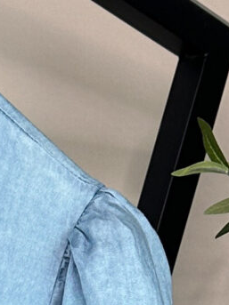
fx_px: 1580
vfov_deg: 10.4
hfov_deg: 8.1
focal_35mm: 179
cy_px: 534
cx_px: -96
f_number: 1.8
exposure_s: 1/100
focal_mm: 6.86
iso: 100
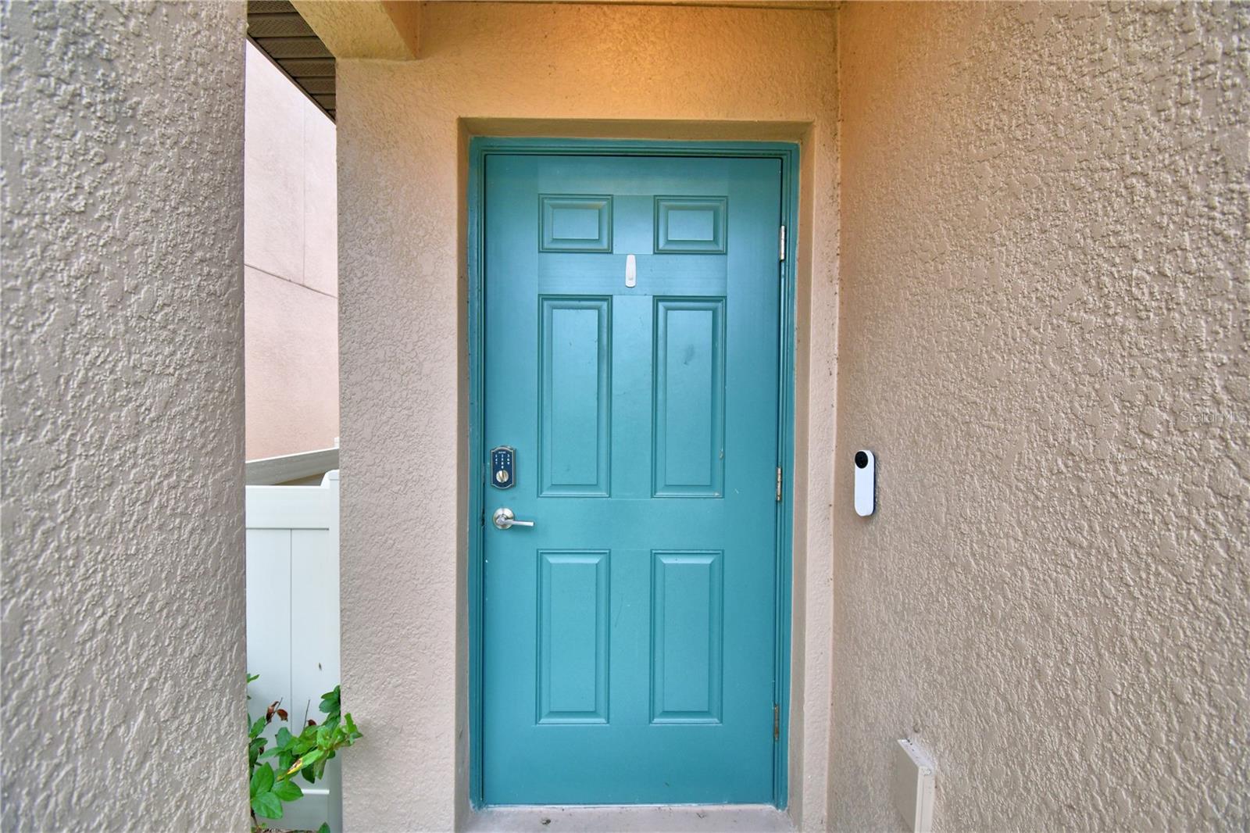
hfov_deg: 100.4
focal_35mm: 15
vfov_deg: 77.3
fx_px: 521
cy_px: 416
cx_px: 625
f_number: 4.5
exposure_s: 1/125
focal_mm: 10
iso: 280
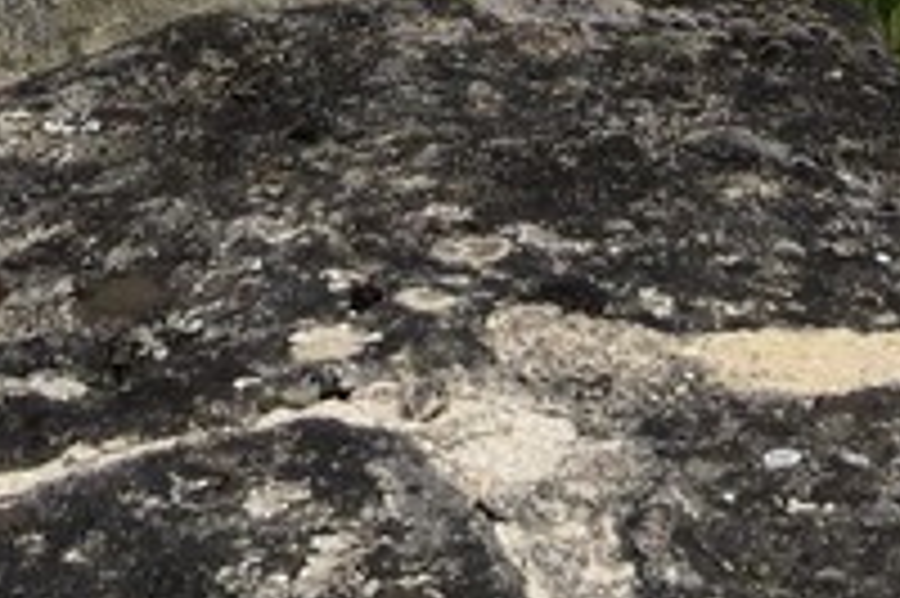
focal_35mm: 144
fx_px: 3597
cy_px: -1673
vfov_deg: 7.3
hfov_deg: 14.2
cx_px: 594
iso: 100
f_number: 12
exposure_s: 1/160
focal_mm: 12
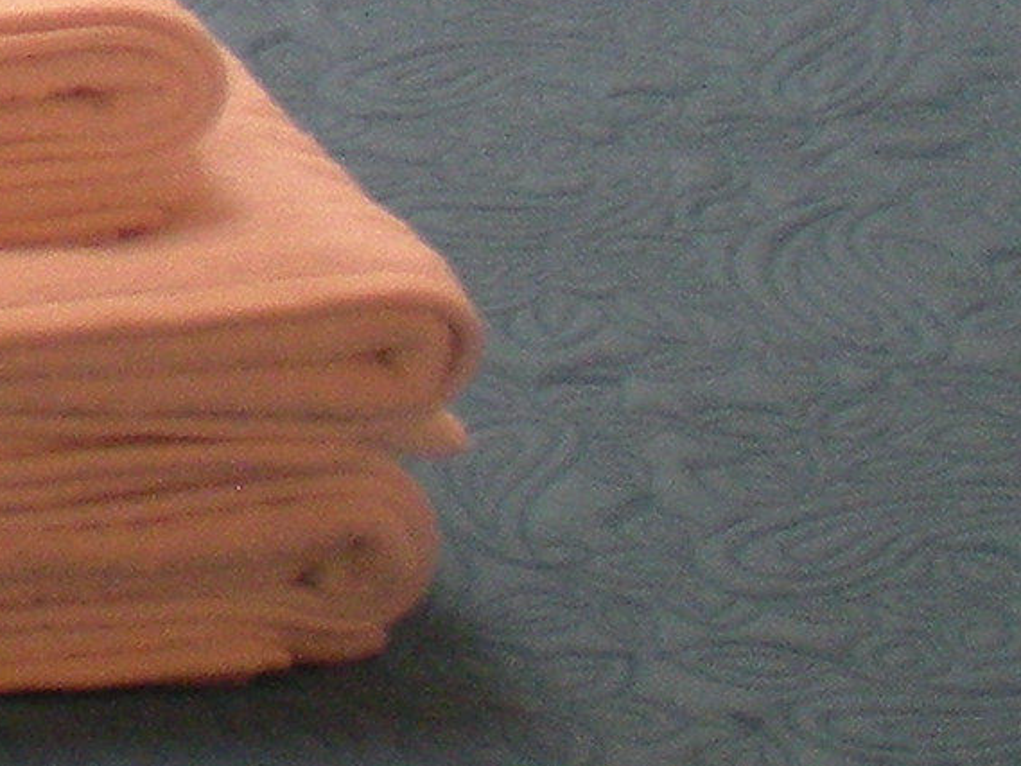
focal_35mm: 218
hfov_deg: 8.8
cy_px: -814
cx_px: -730
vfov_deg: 6.6
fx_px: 6431
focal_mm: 6.3
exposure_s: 1/69.2
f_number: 3.1
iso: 194
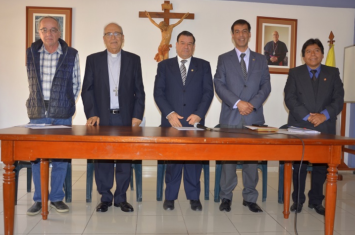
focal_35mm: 33
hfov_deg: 58.0
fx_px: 320
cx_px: 173
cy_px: 114
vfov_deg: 40.4
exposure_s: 1/60
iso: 160
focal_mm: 21
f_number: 5
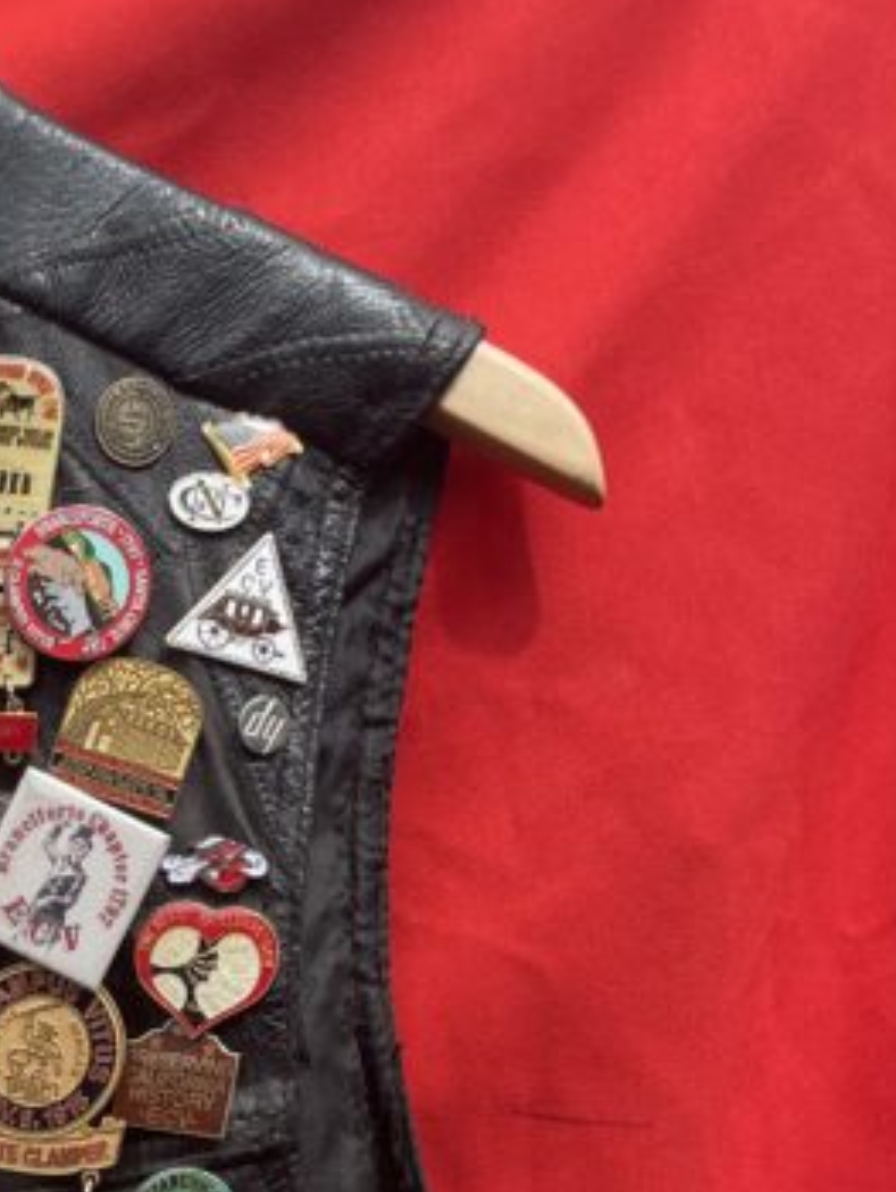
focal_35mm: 76
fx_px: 2620
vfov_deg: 21.9
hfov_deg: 18.1
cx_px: -259
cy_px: 1713
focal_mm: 4.2
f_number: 1.6
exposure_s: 1/1416
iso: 32
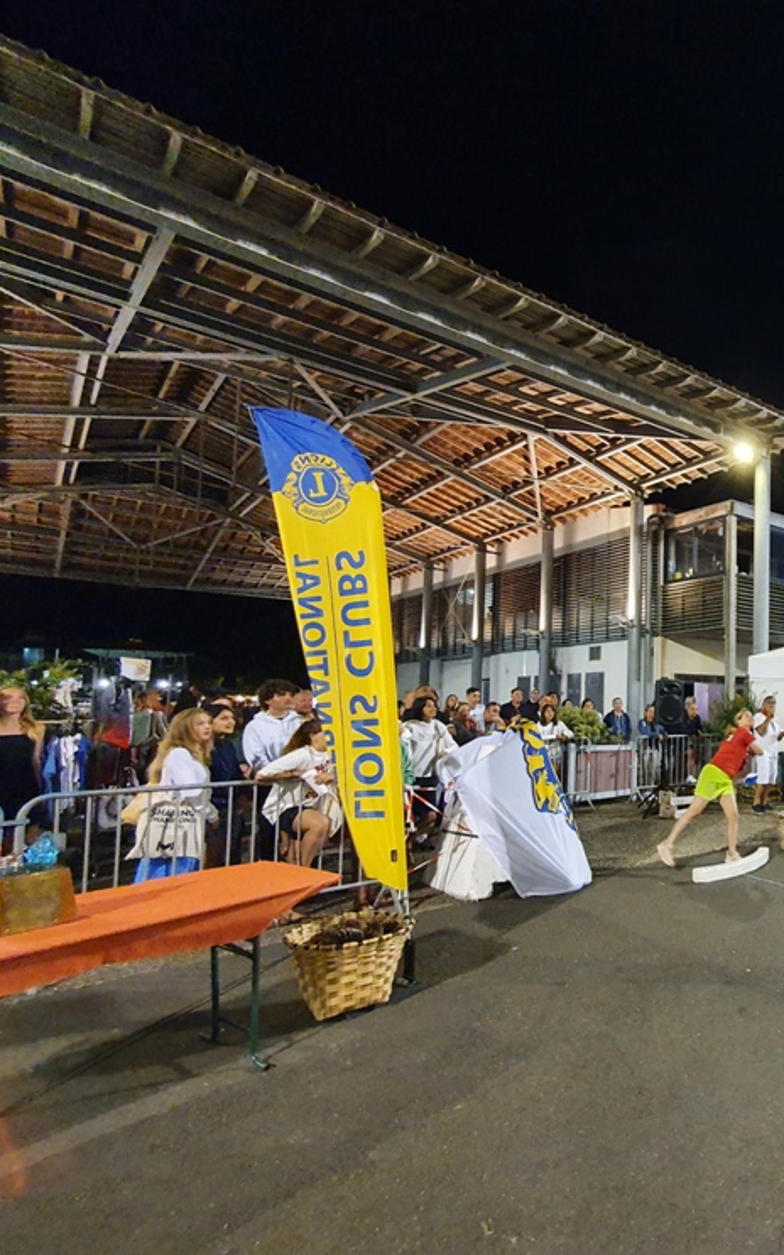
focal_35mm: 19
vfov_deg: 88.0
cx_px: 794
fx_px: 650
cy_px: 647
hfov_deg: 49.8
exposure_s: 1/33
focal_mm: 1.8
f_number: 2.2
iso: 500
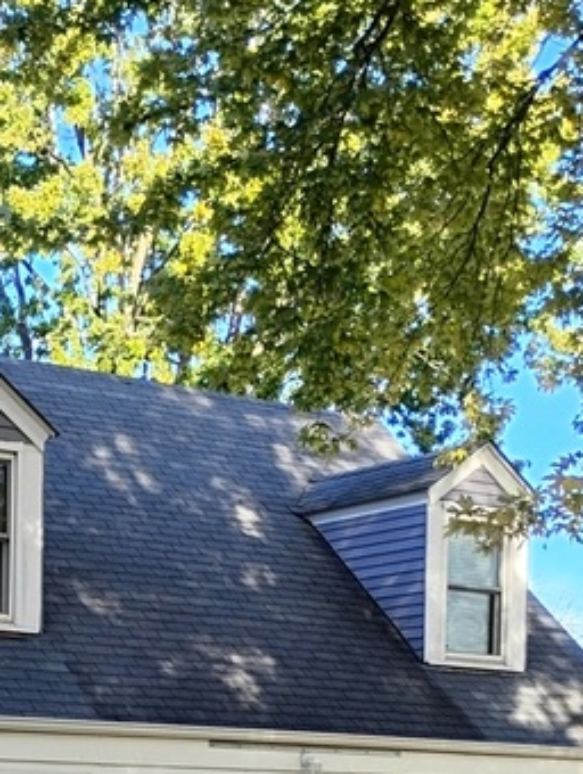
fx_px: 1994
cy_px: 927
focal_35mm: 89
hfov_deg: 15.7
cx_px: -206
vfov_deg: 20.6
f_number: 1.8
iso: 100
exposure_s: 1/217
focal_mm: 4.26
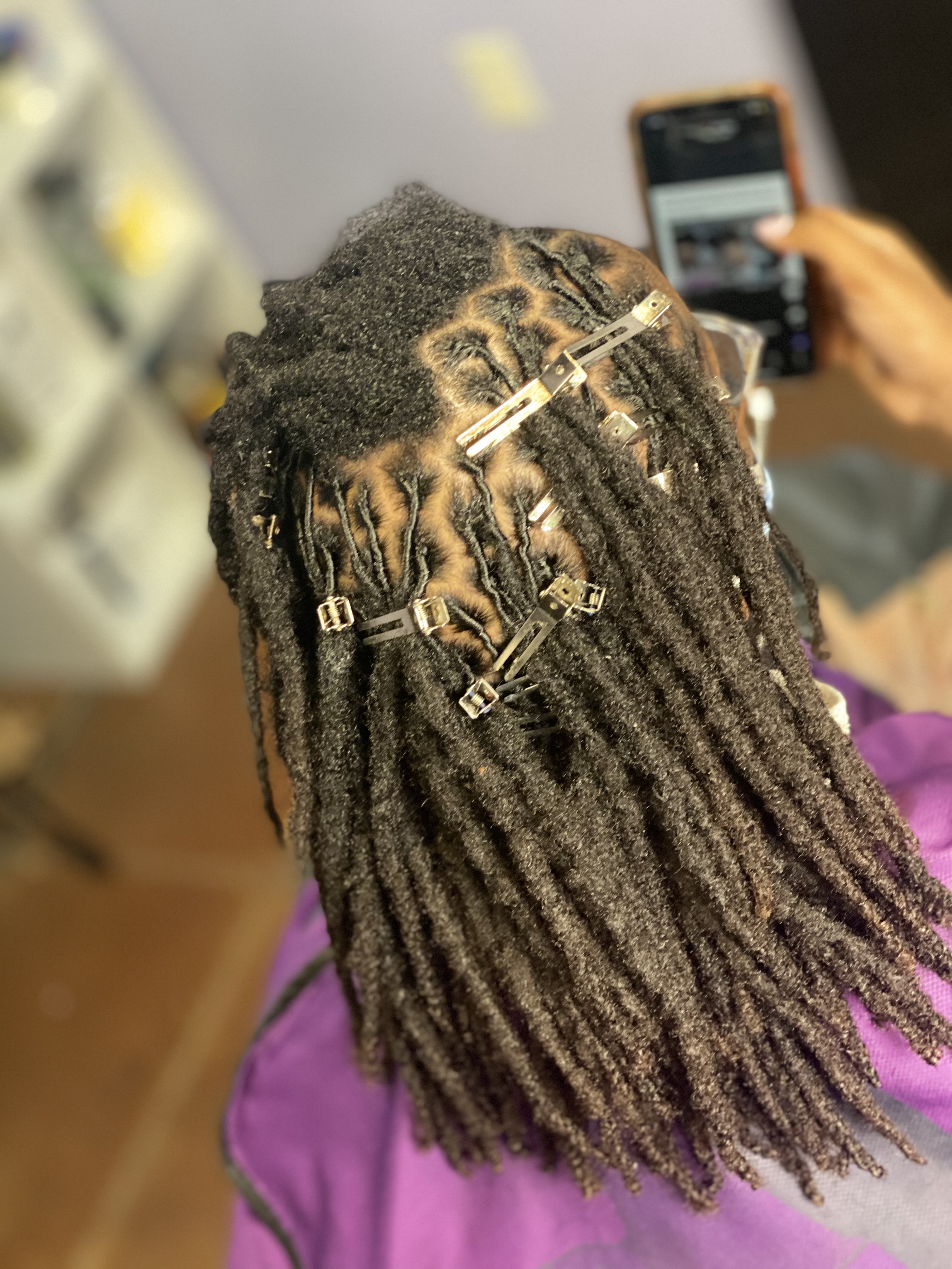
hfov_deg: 28.0
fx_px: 1907
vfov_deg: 36.8
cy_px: 634
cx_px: 476
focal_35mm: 52
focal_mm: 6
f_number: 2
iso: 400
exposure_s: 1/24
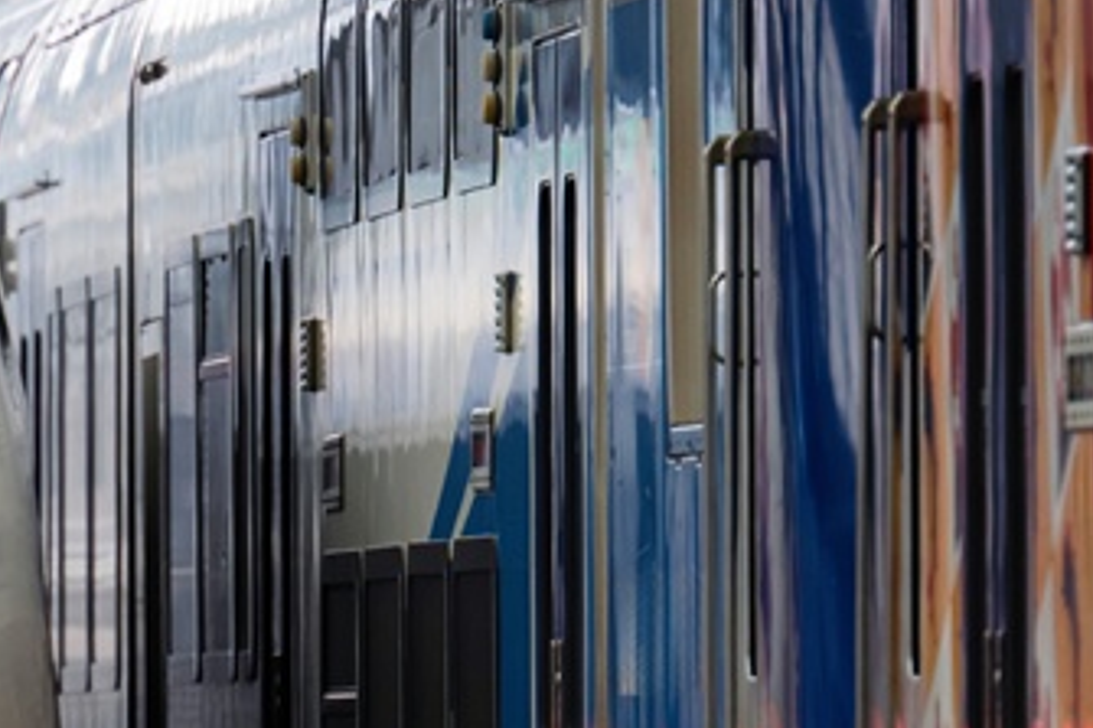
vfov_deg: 1.3
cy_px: 682
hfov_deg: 1.9
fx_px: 32651
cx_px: -13
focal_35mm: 1076
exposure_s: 1/200
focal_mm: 360
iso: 800
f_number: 5.6
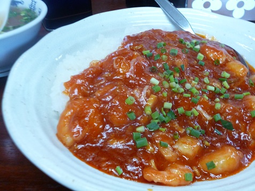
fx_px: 265
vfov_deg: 39.7
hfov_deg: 51.4
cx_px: 128
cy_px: 96
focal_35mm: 36
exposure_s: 1/20
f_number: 3.1
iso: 400
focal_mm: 6.4
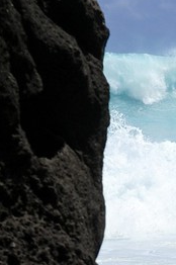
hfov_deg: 4.5
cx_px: 504
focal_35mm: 293
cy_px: 508
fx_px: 2154
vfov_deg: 6.8
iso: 200
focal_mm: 48
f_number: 11
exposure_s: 1/400
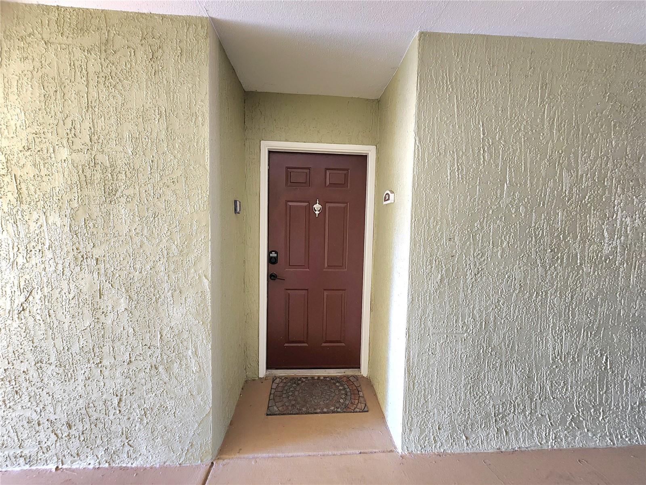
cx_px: 323
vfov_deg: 89.9
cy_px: 242
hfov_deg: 106.2
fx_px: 243
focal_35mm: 13
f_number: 2.2
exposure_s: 1/30
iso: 320
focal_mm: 2.2
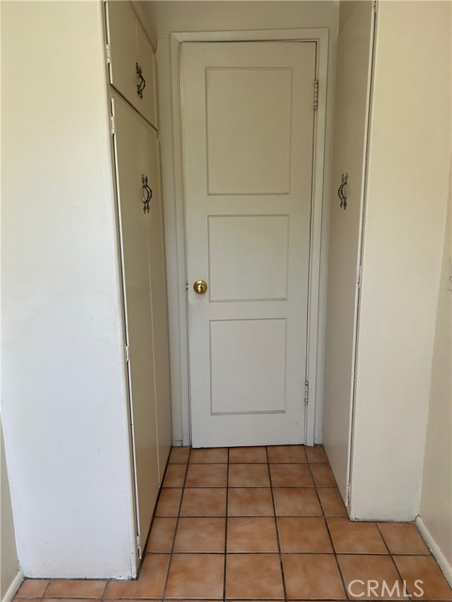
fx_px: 453
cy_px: 301
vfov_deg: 67.3
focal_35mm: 26
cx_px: 226
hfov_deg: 53.1
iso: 125
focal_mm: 5.7
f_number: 1.5
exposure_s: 1/120
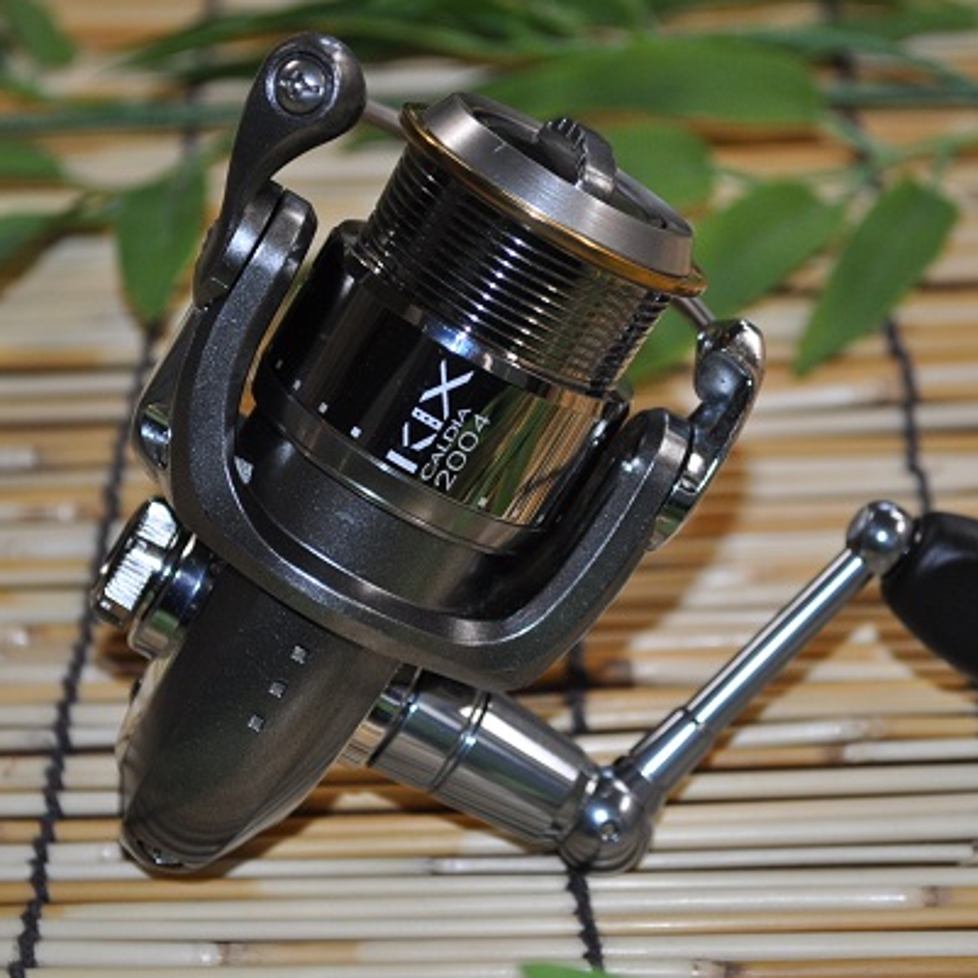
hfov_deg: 18.5
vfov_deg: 18.5
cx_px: 498
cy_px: 459
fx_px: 3005
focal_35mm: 94
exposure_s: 1/60
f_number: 5.3
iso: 560
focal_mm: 46
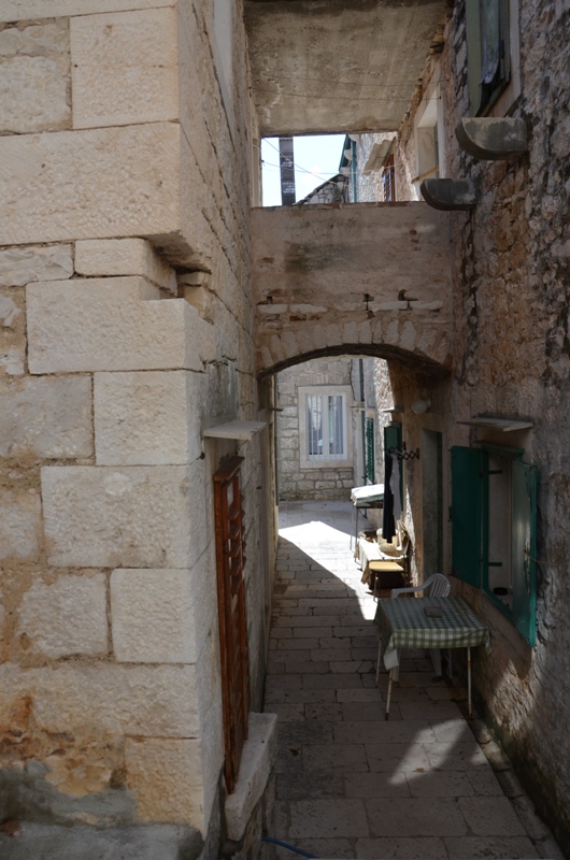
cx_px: 285
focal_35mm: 27
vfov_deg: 67.5
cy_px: 430
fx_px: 644
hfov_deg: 47.7
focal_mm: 18
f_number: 7.1
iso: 200
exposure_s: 1/200
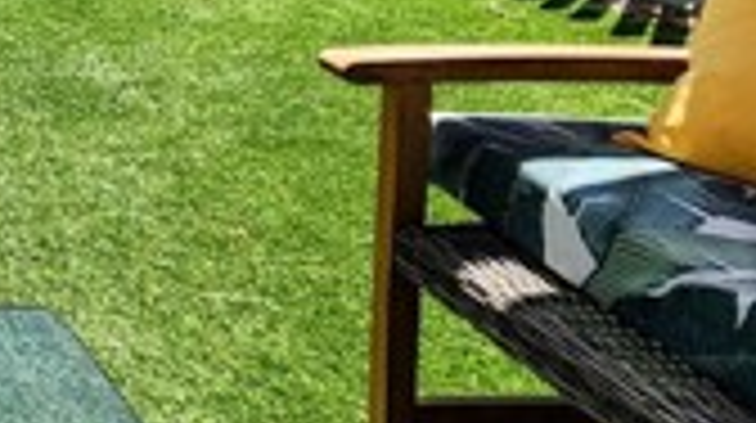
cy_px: -320
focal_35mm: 54
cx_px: -432
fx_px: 1081
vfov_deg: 18.0
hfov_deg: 25.9
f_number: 2.2
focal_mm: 2.2
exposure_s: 1/1650
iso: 50
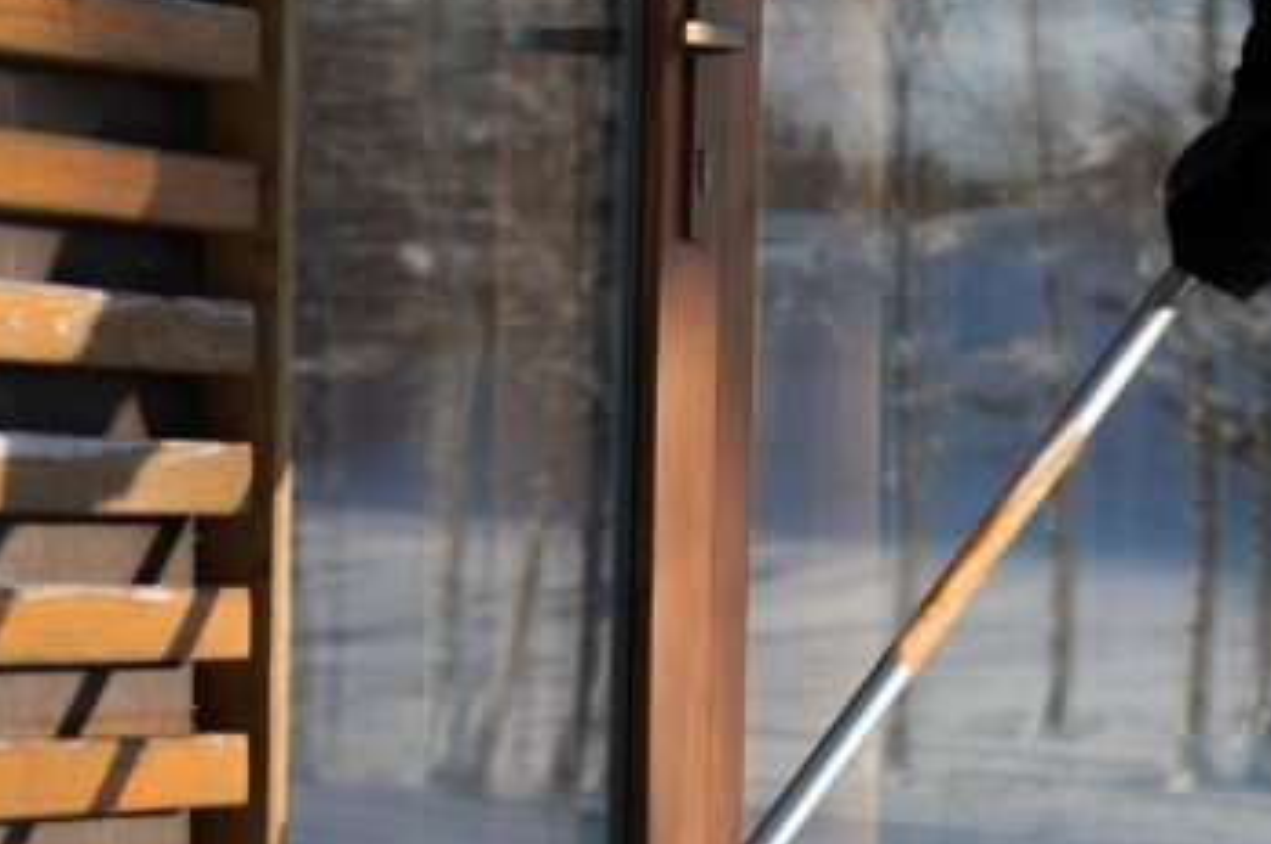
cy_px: 1043
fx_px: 5711
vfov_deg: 8.4
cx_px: 687
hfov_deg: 12.7
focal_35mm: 162
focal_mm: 55
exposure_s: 1/1000
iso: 100
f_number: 5
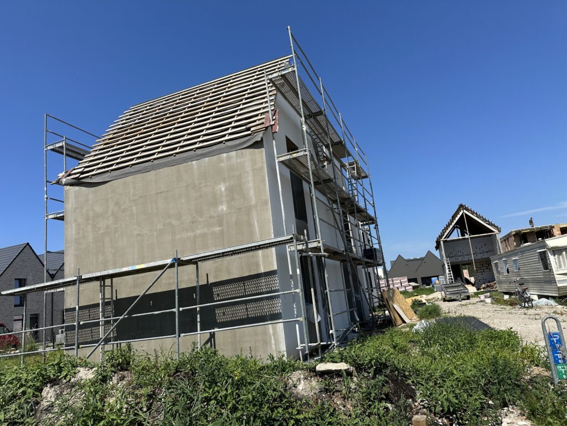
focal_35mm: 24
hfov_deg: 71.6
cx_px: 284
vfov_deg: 56.8
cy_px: 213
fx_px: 393
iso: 80
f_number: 1.78
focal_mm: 6.86
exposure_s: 1/5848
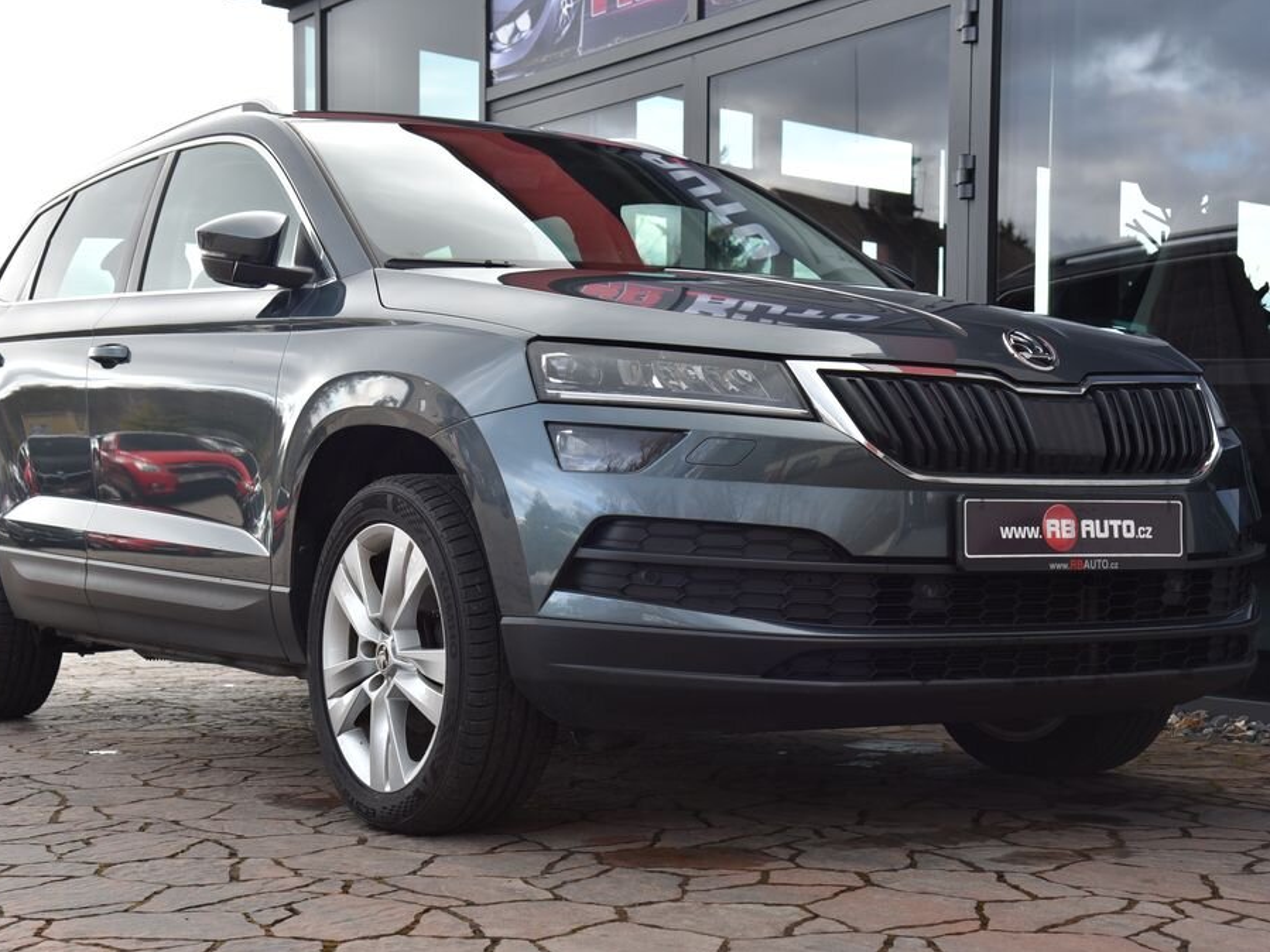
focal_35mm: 57
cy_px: 480
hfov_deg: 33.8
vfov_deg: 25.7
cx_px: 595
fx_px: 2091
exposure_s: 1/160
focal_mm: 52
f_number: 6.3
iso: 500
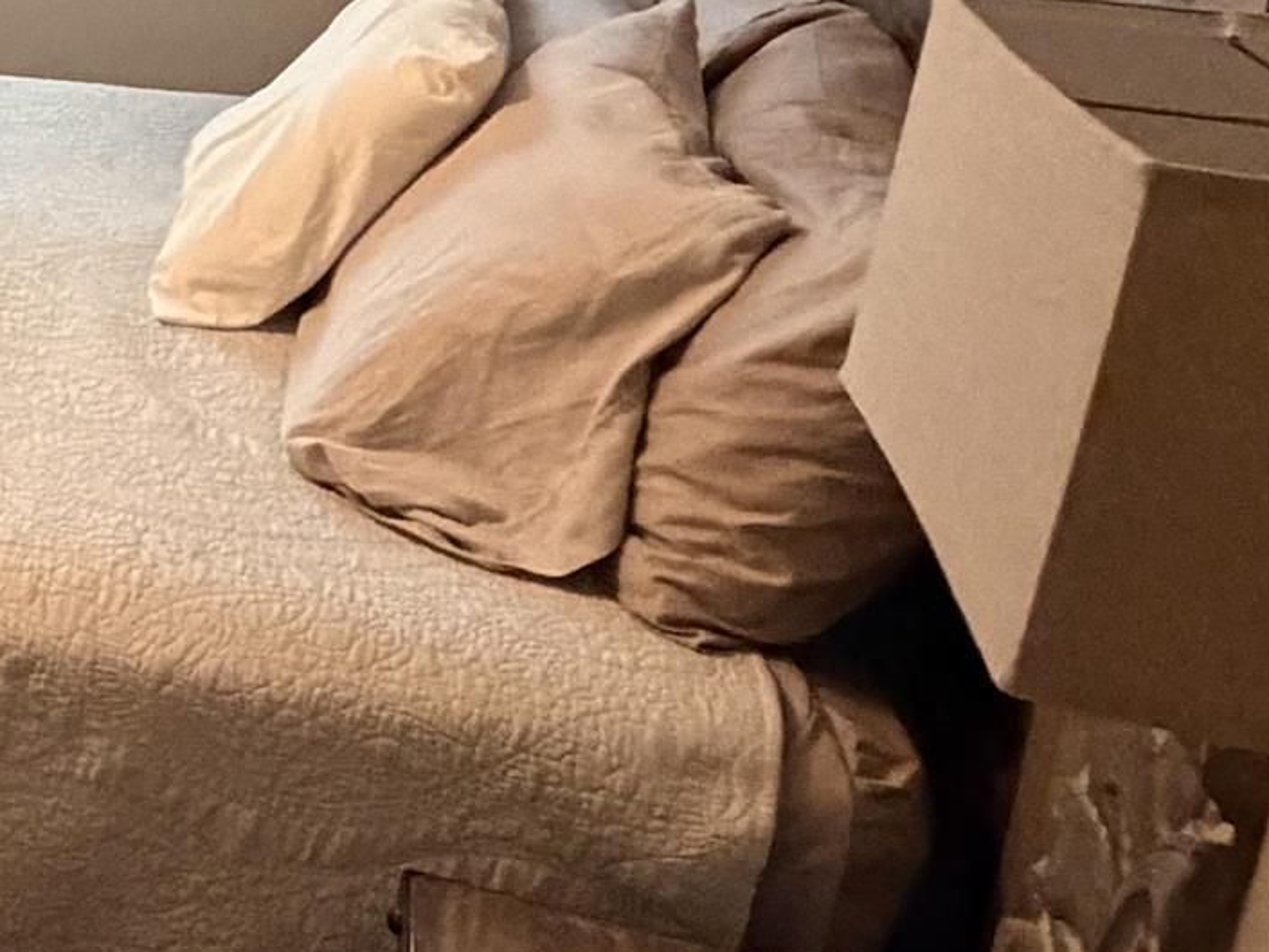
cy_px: 83
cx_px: -936
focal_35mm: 61
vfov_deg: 23.4
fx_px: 2237
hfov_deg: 21.9
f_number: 2.2
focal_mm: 2.22
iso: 1000
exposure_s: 1/60
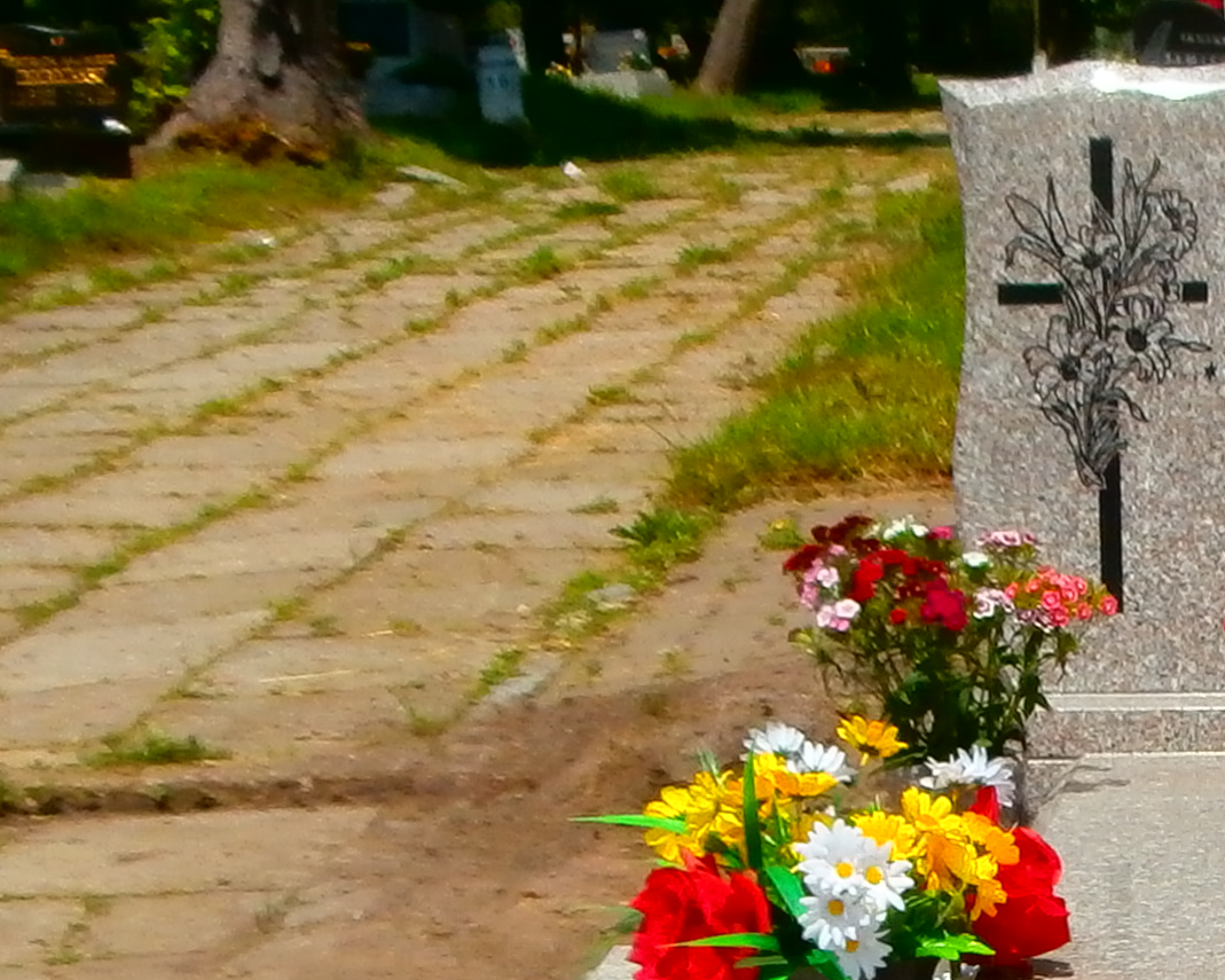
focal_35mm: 101
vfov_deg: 15.0
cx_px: 1349
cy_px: 942
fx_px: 3661
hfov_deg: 18.3
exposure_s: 1/2000
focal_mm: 4.2
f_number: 3
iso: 100
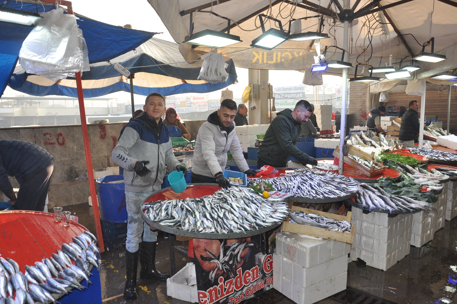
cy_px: 152
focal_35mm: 27
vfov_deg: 47.8
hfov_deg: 67.4
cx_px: 228
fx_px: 342
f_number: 5.6
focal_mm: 18
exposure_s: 1/200
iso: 200
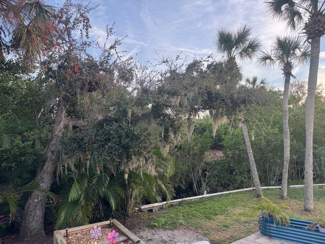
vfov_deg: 56.8
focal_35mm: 24
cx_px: 162
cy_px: 122
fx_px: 225
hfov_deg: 71.6
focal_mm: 6.76
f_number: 1.78
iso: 80
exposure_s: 1/374
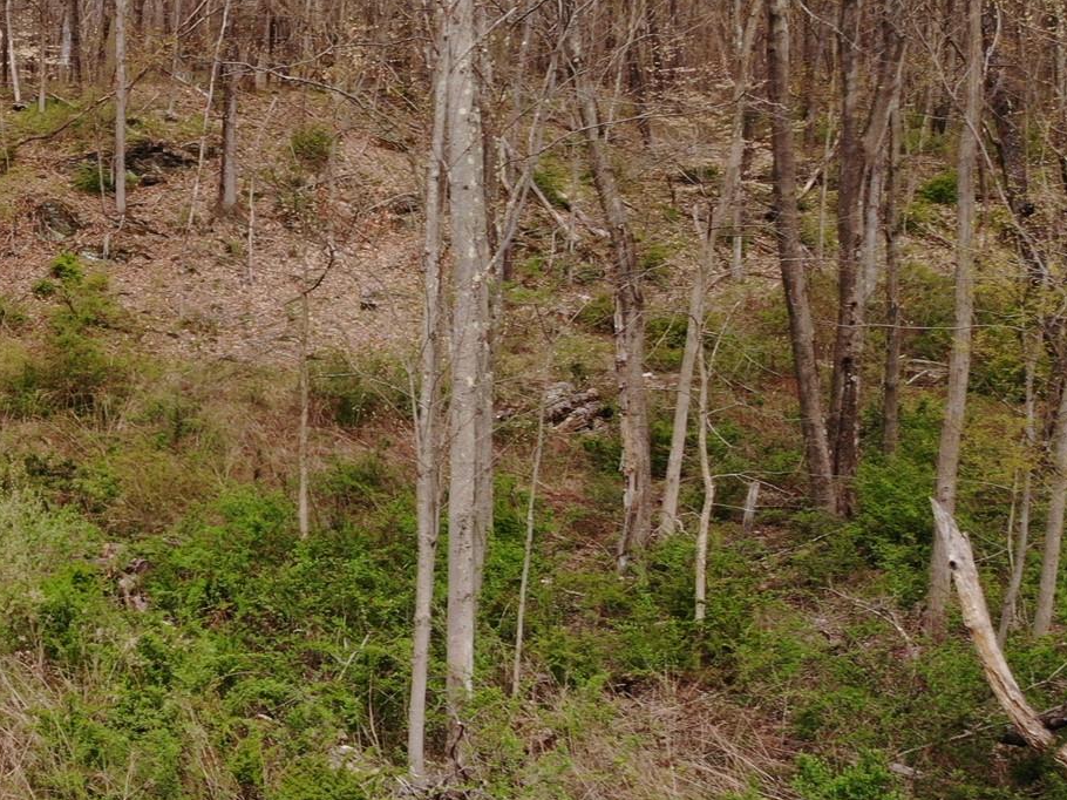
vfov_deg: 27.0
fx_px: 1664
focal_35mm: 54
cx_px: -62
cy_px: 314
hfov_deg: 32.0
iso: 100
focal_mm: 4.5
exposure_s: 1/509
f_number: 2.8
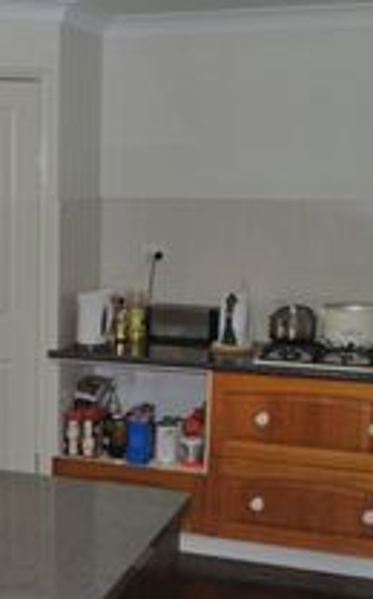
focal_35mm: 62
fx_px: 1012
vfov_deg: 33.0
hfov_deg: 19.7
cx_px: -72
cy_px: 345
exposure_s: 1/60
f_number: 3.5
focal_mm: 18
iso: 200
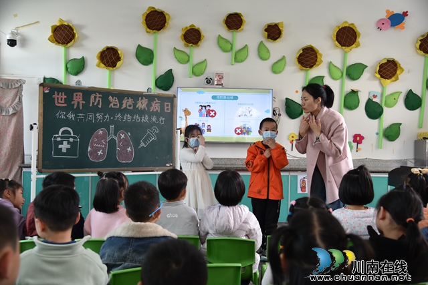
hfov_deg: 54.4
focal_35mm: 35
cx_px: 214
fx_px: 416
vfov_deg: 37.9
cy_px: 142
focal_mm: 35
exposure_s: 1/80
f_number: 4.5
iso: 400
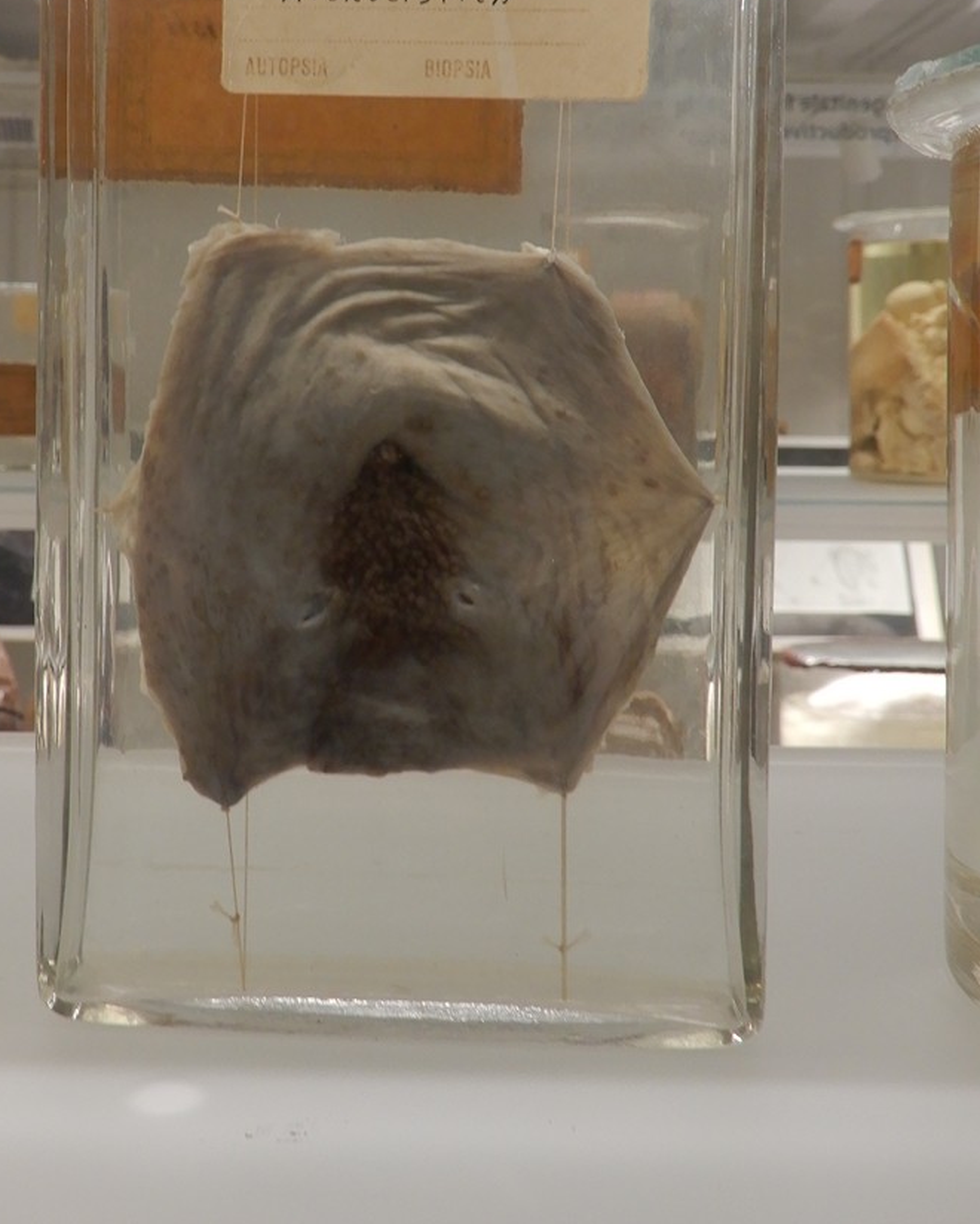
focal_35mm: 46
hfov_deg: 32.7
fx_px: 1668
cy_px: 393
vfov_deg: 39.8
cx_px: 396
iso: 180
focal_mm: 5.4
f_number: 3.5
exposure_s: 1/30
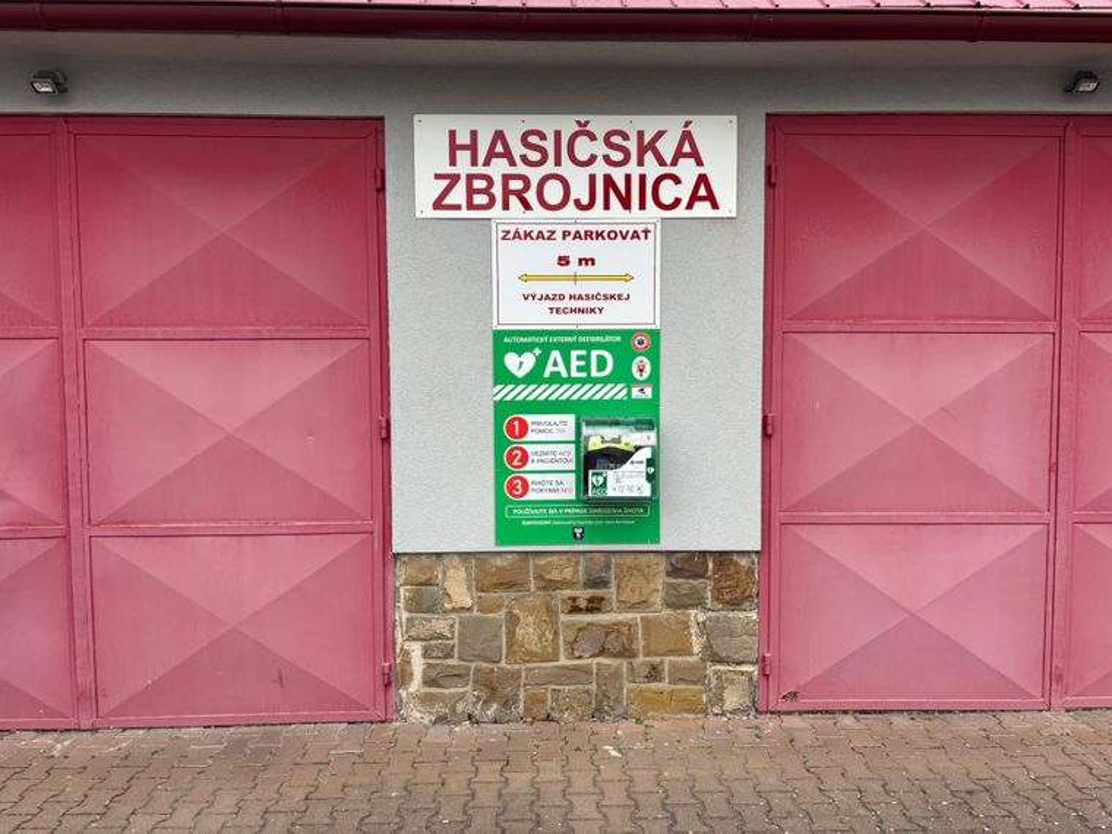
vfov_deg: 53.1
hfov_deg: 67.3
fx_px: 835
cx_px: 556
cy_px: 417
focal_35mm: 26
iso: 40
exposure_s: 1/121
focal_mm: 5.96
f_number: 1.6
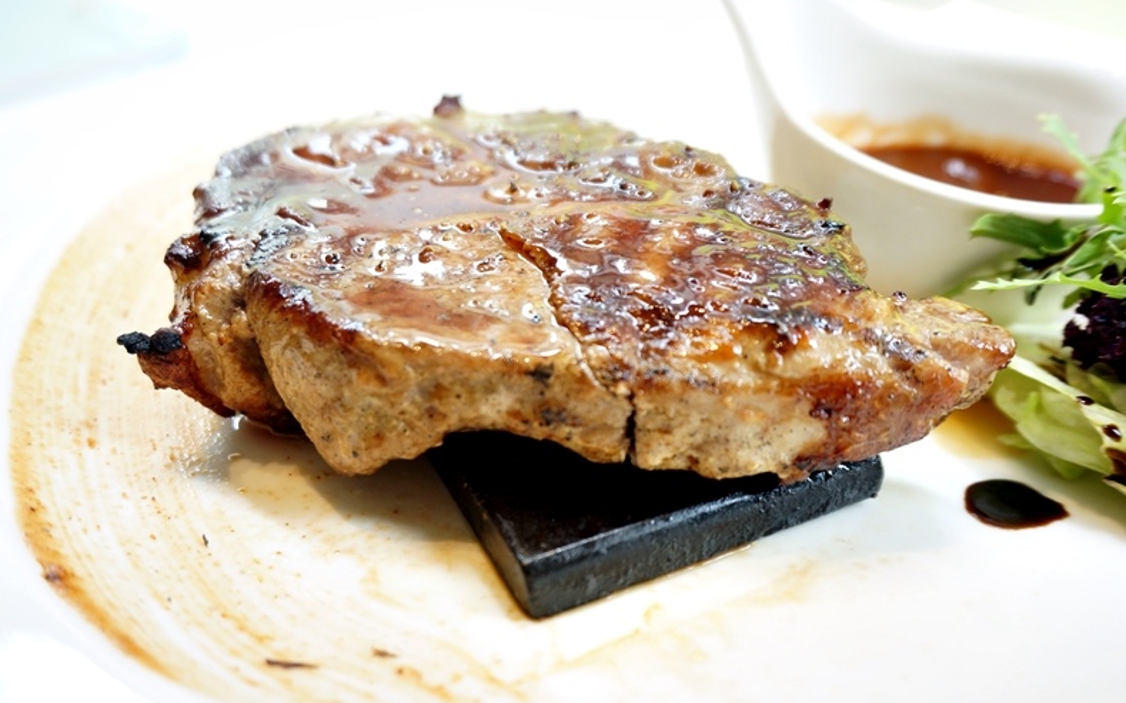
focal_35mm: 33
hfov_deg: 58.9
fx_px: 998
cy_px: 361
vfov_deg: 38.8
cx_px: 558
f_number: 4
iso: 320
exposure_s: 1/60
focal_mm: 21
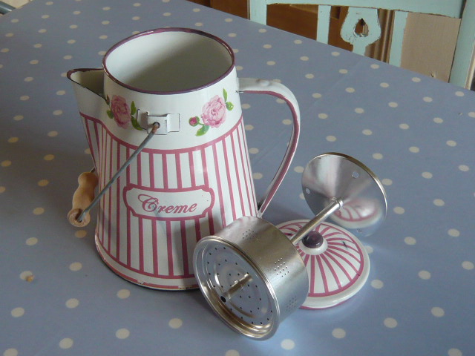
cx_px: 238
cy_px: 178
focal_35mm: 50
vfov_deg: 29.1
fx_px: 686
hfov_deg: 38.2
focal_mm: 5.2
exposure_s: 1/40
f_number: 3
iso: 200
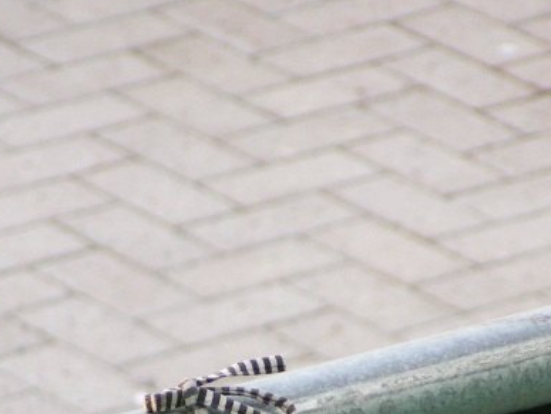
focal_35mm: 702
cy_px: 414
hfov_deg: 2.8
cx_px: 208
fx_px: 11184
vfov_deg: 2.1
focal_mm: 52
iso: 200
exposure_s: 1/200
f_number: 3.5
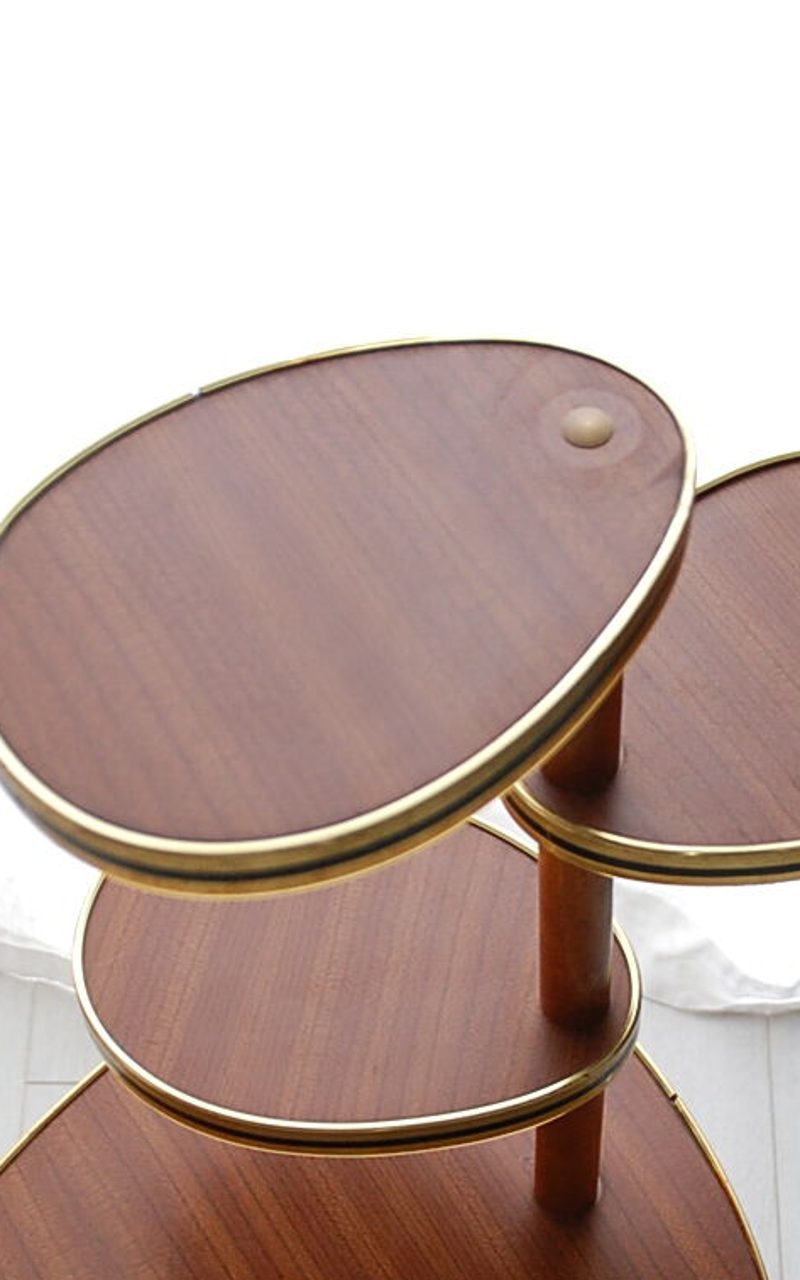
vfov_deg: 24.1
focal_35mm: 85
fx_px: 2966
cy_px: 950
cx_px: 472
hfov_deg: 15.4
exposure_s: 1/30
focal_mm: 28
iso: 450
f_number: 4
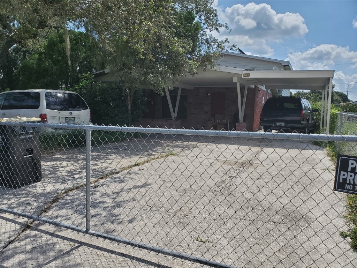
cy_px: 134
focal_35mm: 26
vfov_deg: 53.1
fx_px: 268
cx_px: 178
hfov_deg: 67.3
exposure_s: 1/1644
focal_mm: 4.3
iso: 50
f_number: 2.4
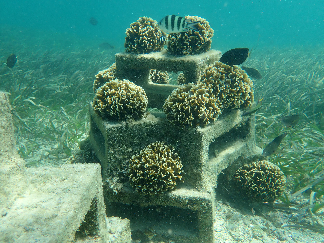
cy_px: 122
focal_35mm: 25
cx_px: 162
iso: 100
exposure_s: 1/500
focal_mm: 4.5
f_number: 2.8
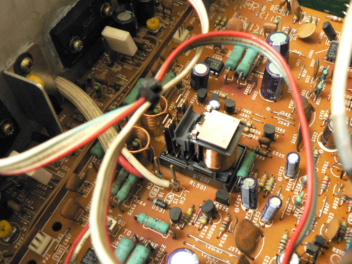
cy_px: 132
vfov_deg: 39.7
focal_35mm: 36
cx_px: 176
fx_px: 366
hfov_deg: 51.4
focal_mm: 6
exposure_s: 1/15
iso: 400
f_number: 2.8
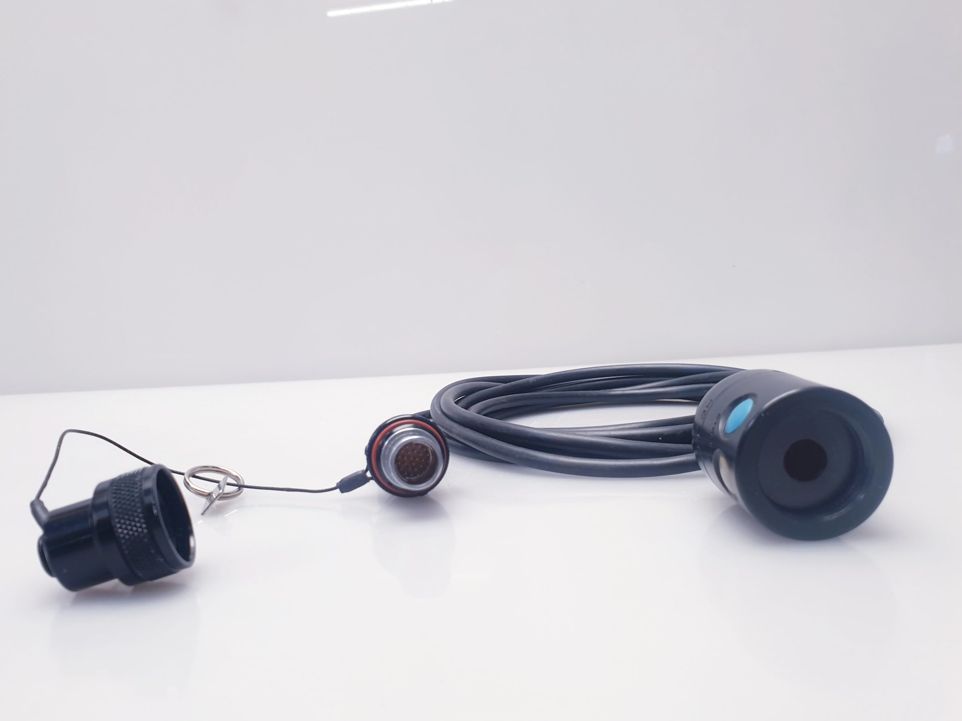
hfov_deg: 63.4
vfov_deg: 49.7
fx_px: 778
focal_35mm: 28
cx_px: 453
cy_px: 379
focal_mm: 4.3
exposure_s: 1/50
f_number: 2.4
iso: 64
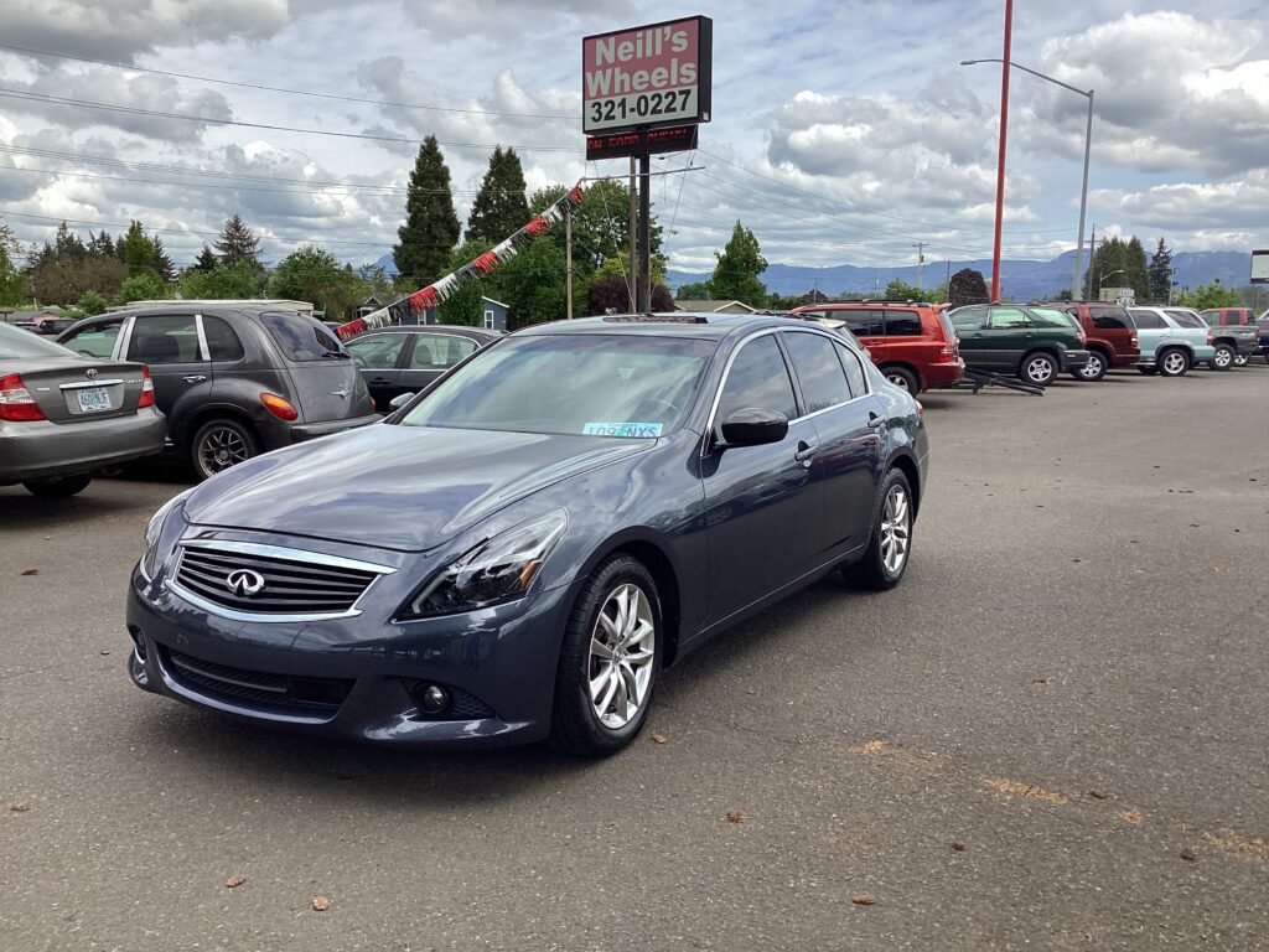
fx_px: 1136
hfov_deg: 58.4
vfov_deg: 45.4
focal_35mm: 31
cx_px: 634
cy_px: 476
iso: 25
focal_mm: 3.3
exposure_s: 1/1164
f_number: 2.4
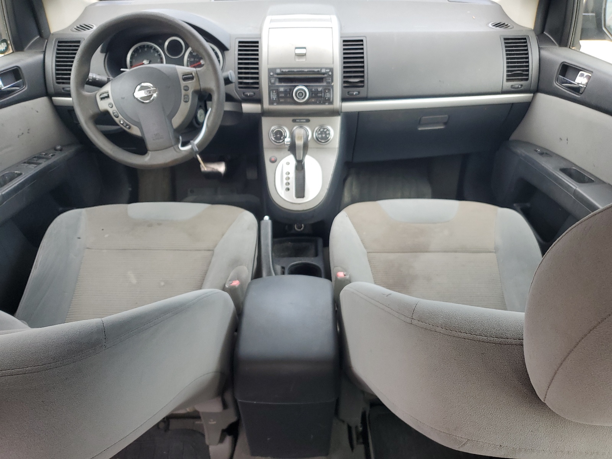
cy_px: 230
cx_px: 306
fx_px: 460
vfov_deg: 53.1
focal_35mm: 26
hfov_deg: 67.3
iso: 50
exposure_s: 1/164
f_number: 1.5
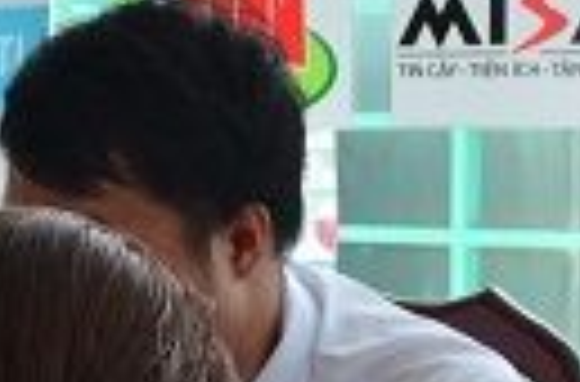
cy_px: 353
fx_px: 2809
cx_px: 81
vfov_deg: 7.8
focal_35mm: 175
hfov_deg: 11.7
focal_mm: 30
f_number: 10
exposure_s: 1/80
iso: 200
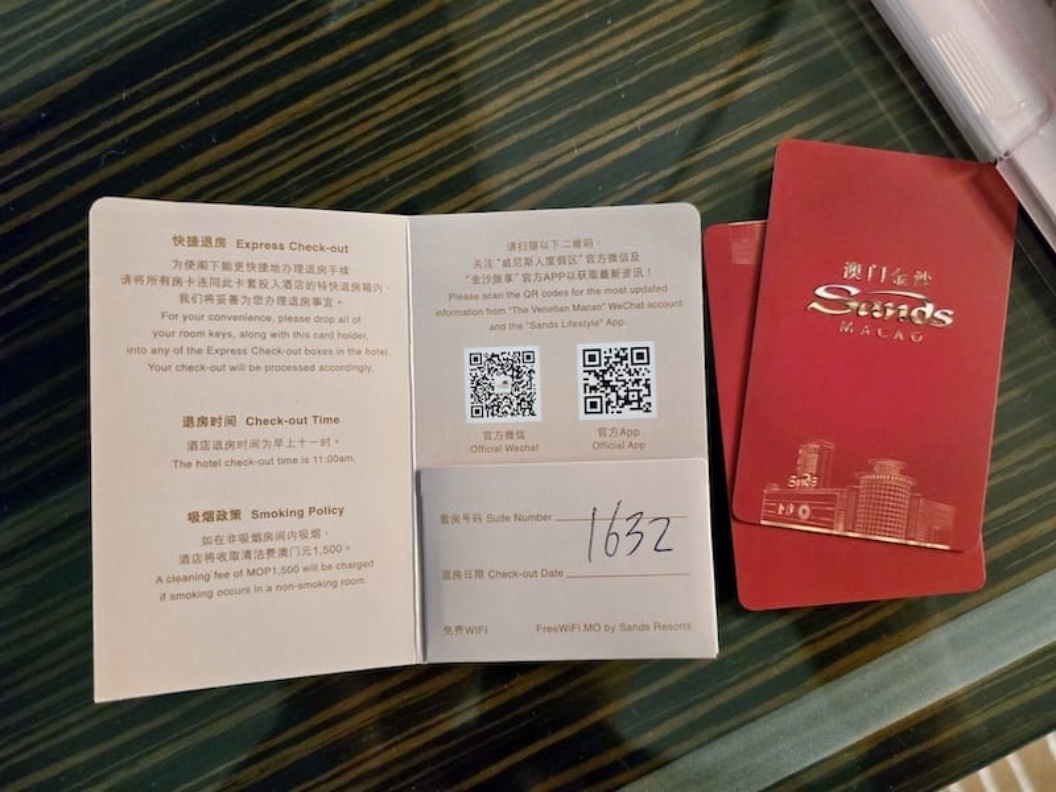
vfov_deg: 58.9
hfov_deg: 73.9
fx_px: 702
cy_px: 396
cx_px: 528
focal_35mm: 23
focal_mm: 6.3
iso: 1600
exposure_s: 1/101
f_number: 1.7
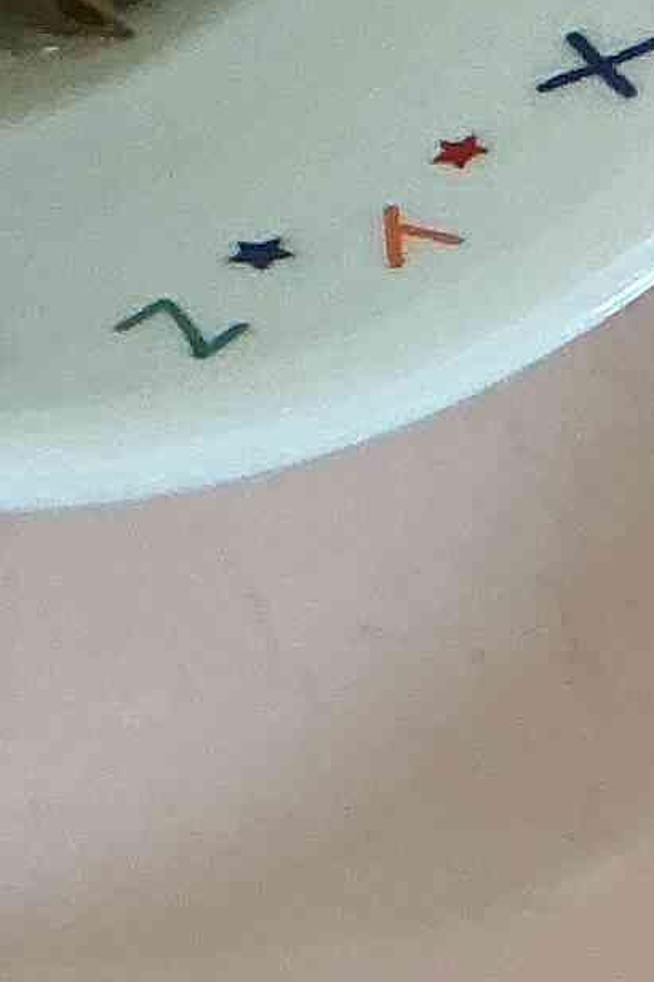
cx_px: -2100
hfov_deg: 5.8
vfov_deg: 9.3
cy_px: -1332
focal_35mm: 198
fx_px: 5398
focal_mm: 3
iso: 100
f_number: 1.8
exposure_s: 1/60
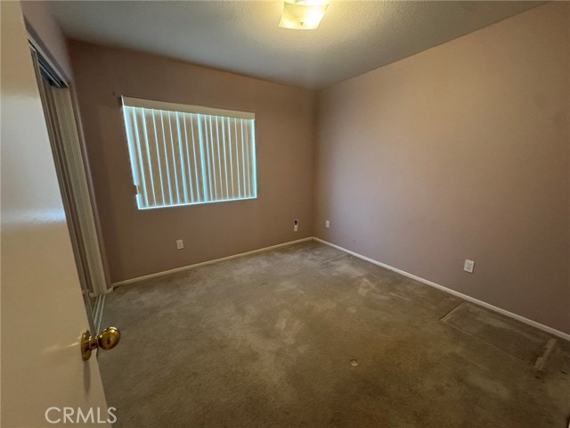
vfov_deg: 85.7
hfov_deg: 102.1
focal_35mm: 14
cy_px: 214
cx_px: 285
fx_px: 231
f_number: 2.2
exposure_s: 1/60
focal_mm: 2.22
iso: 400
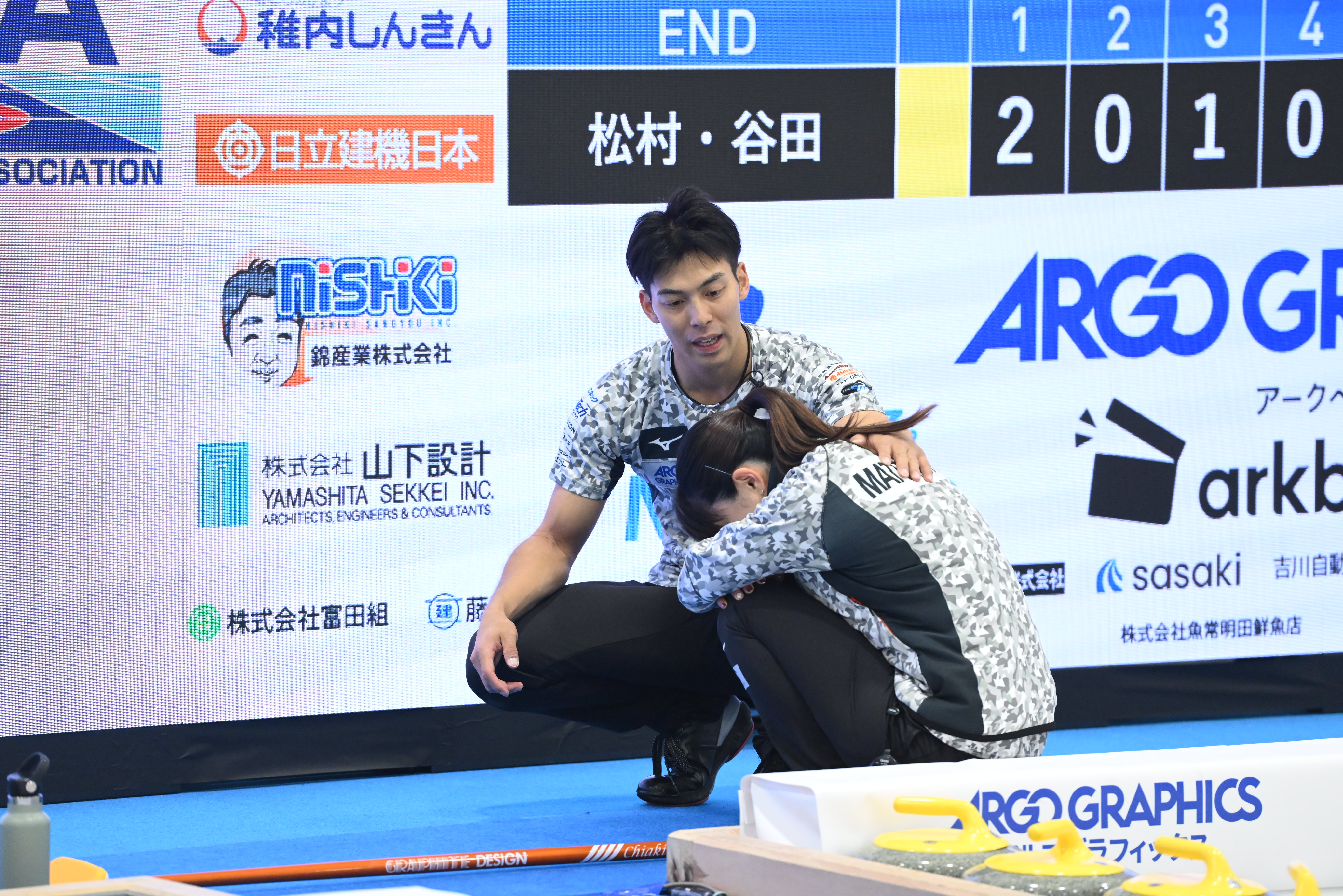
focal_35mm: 195
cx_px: 672
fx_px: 7274
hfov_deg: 10.5
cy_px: 448
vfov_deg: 7.0
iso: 5000
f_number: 4
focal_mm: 195
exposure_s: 1/1000
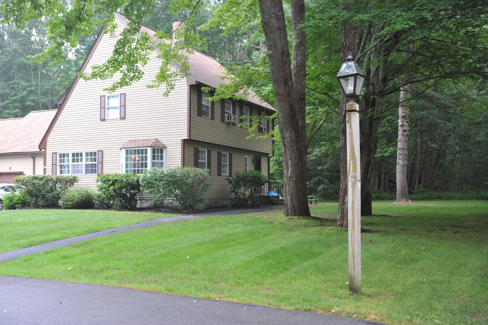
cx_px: 244
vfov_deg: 35.0
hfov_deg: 50.7
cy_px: 162
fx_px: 515
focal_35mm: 38
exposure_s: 1/60
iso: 720
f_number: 4
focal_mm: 38
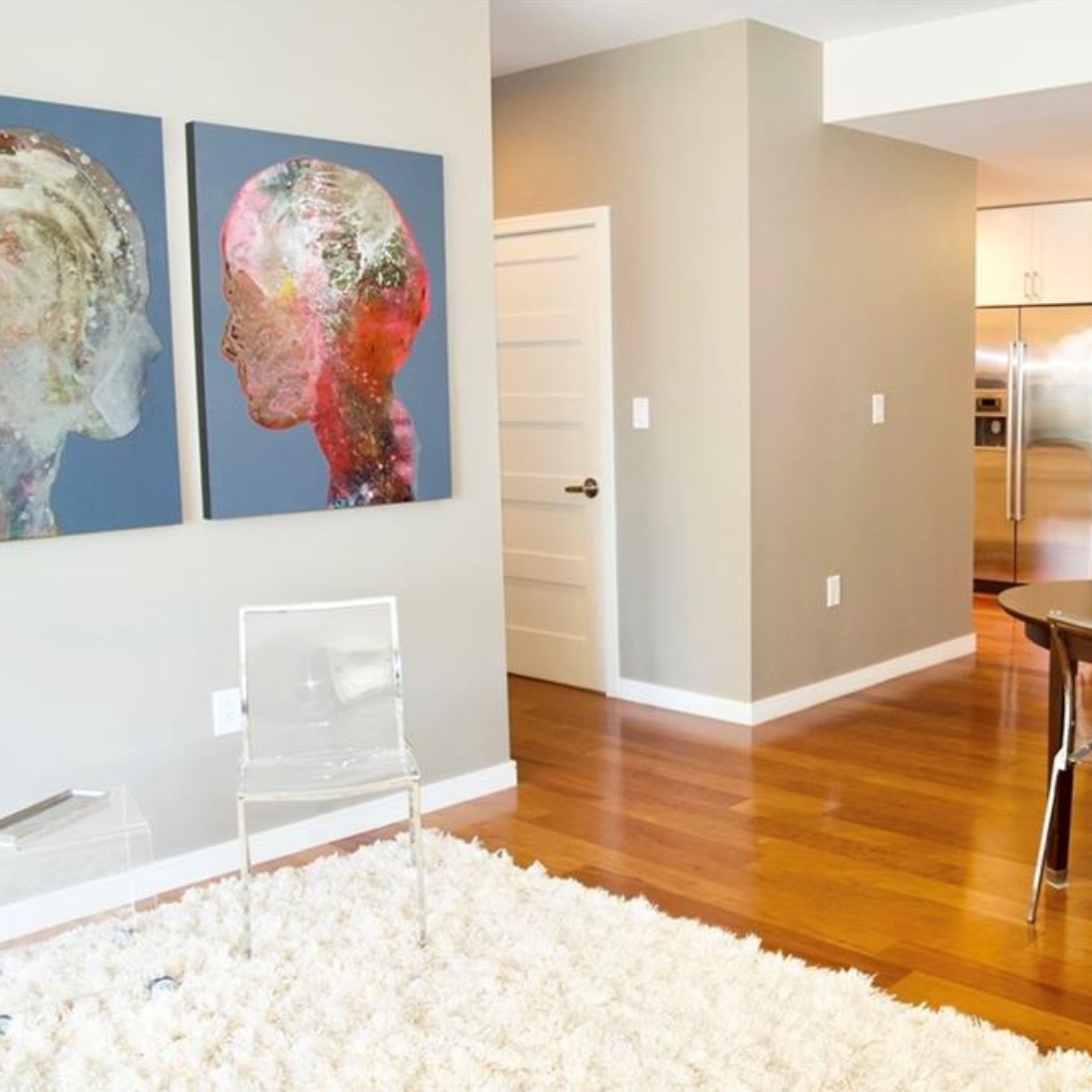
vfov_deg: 46.0
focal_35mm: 36
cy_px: 545
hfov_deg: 45.2
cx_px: 752
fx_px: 1285
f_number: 4
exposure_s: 1/160
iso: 1600
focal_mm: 28
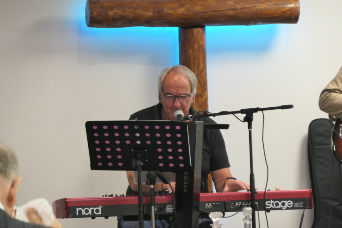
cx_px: 171
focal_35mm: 244
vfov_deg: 5.6
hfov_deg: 8.4
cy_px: 114
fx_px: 2318
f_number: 6.3
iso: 1600
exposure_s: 1/50
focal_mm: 89.5
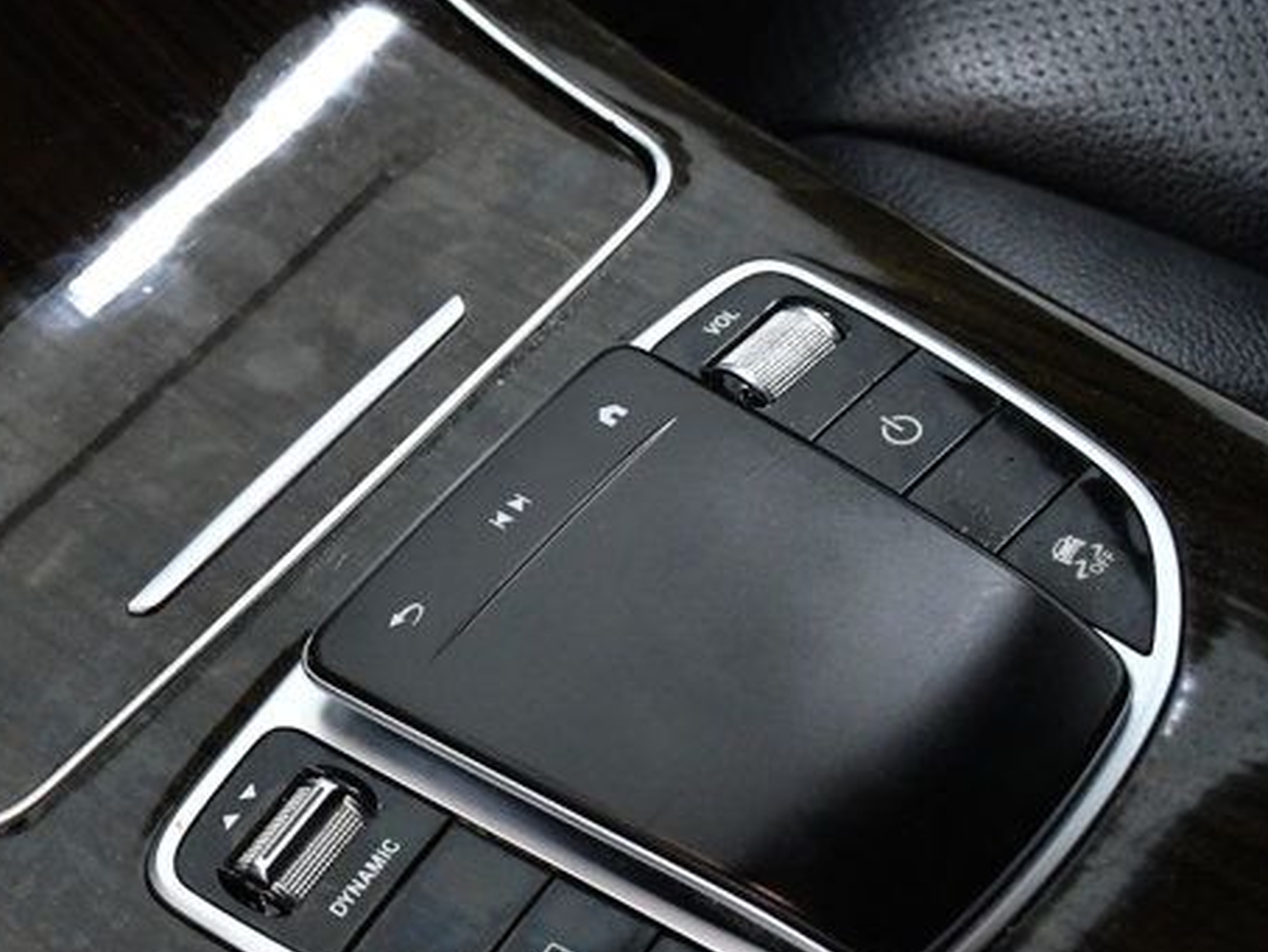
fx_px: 2859
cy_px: 494
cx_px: 232
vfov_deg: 18.9
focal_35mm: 78
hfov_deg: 24.6
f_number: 5.6
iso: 2500
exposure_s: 1/200
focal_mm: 24
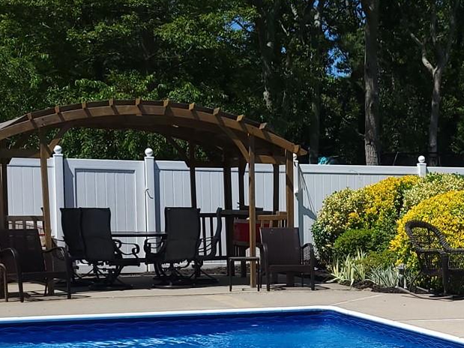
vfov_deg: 17.0
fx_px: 1153
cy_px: 296
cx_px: 502
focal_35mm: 86
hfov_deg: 21.6
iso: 40
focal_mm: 5.4
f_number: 1.8
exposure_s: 1/2360
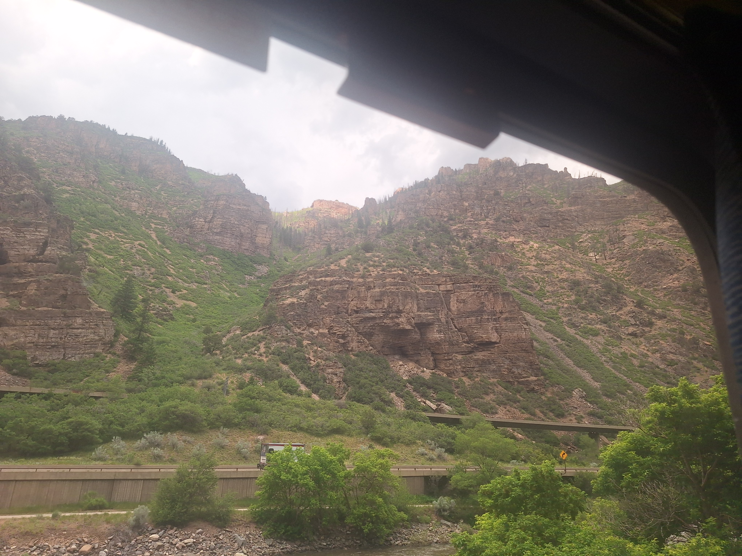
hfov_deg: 73.9
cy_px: 278
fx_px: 493
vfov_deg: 58.9
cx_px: 371
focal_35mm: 23
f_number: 1.8
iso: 40
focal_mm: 5.54
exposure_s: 1/320
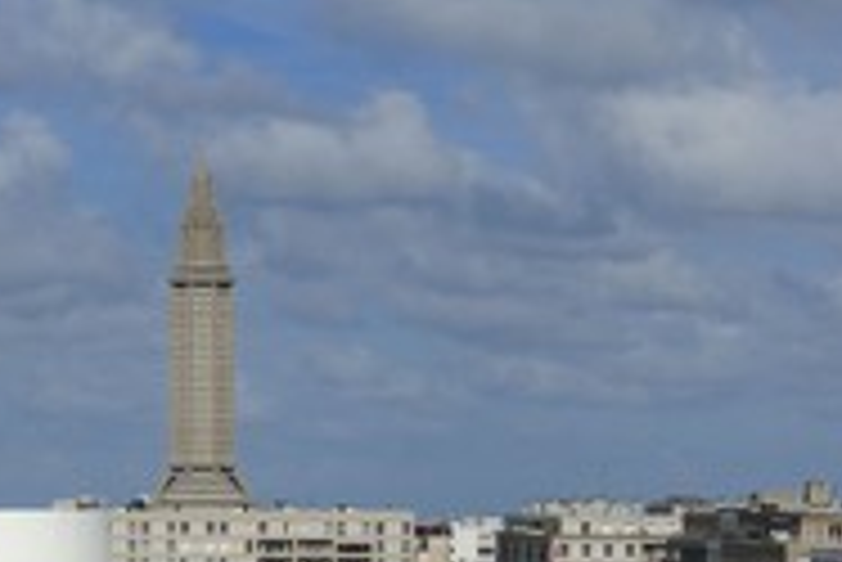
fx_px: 5149
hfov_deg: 9.3
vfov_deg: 6.2
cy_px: 481
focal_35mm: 220
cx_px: -63
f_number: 18
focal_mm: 98
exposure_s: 1/200
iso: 200
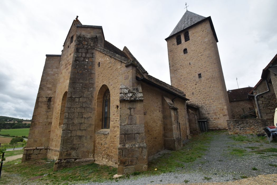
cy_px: 92
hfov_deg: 100.4
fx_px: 115
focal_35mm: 15
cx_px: 138
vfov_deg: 77.3
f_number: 9
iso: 200
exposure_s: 1/320
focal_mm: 10
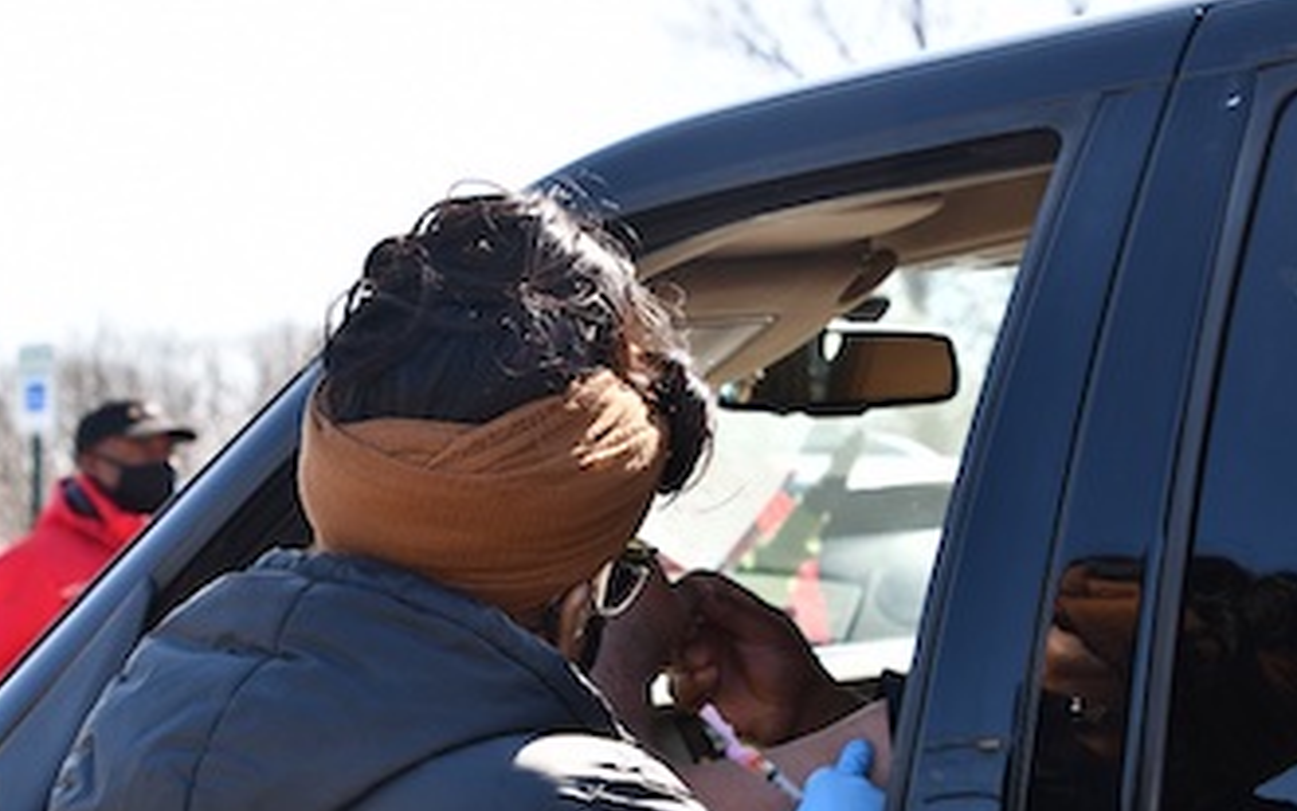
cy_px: 564
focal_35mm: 120
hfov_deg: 17.4
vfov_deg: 10.9
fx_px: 4242
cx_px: 733
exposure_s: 1/250
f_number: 7.1
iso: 200
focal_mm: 52
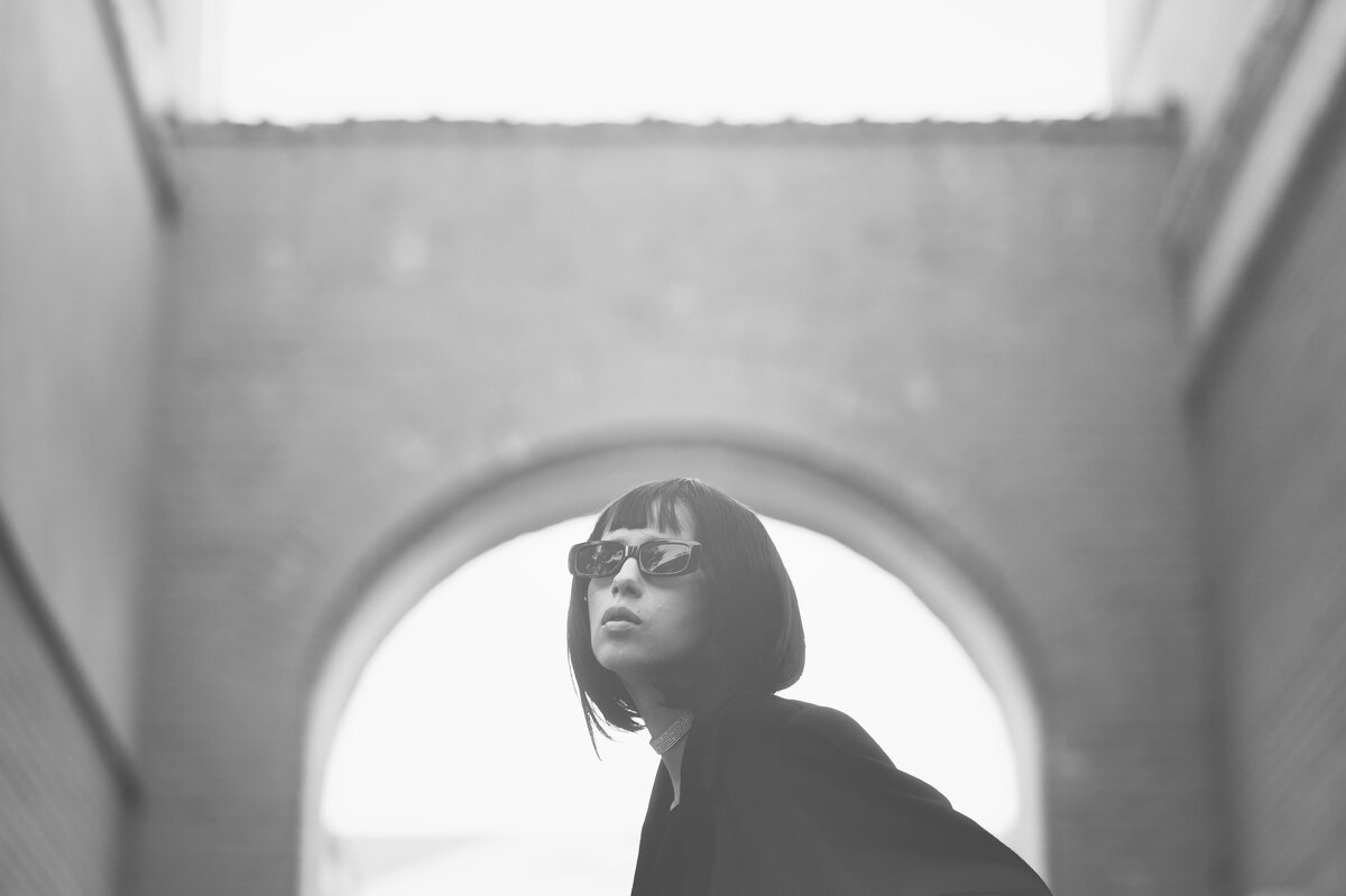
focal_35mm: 85
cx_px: 673
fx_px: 3177
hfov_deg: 23.9
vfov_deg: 16.1
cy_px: 448
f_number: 2.2
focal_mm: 85
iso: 500
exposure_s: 1/125
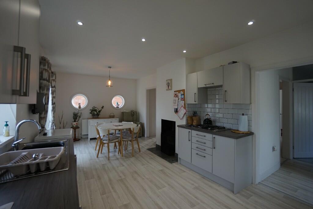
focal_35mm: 15
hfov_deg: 100.4
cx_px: 156
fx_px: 130
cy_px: 104
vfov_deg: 77.3
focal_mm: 10
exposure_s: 1/60
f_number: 4
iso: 160
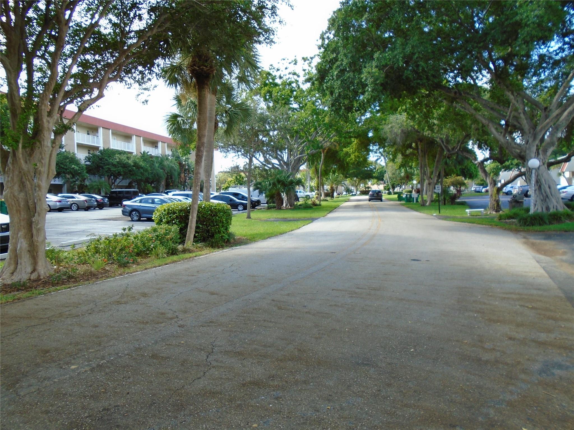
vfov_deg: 53.1
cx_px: 287
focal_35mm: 26
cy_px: 215
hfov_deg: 67.3
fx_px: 431
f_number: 3.2
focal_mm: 4.6
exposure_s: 1/200
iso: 100
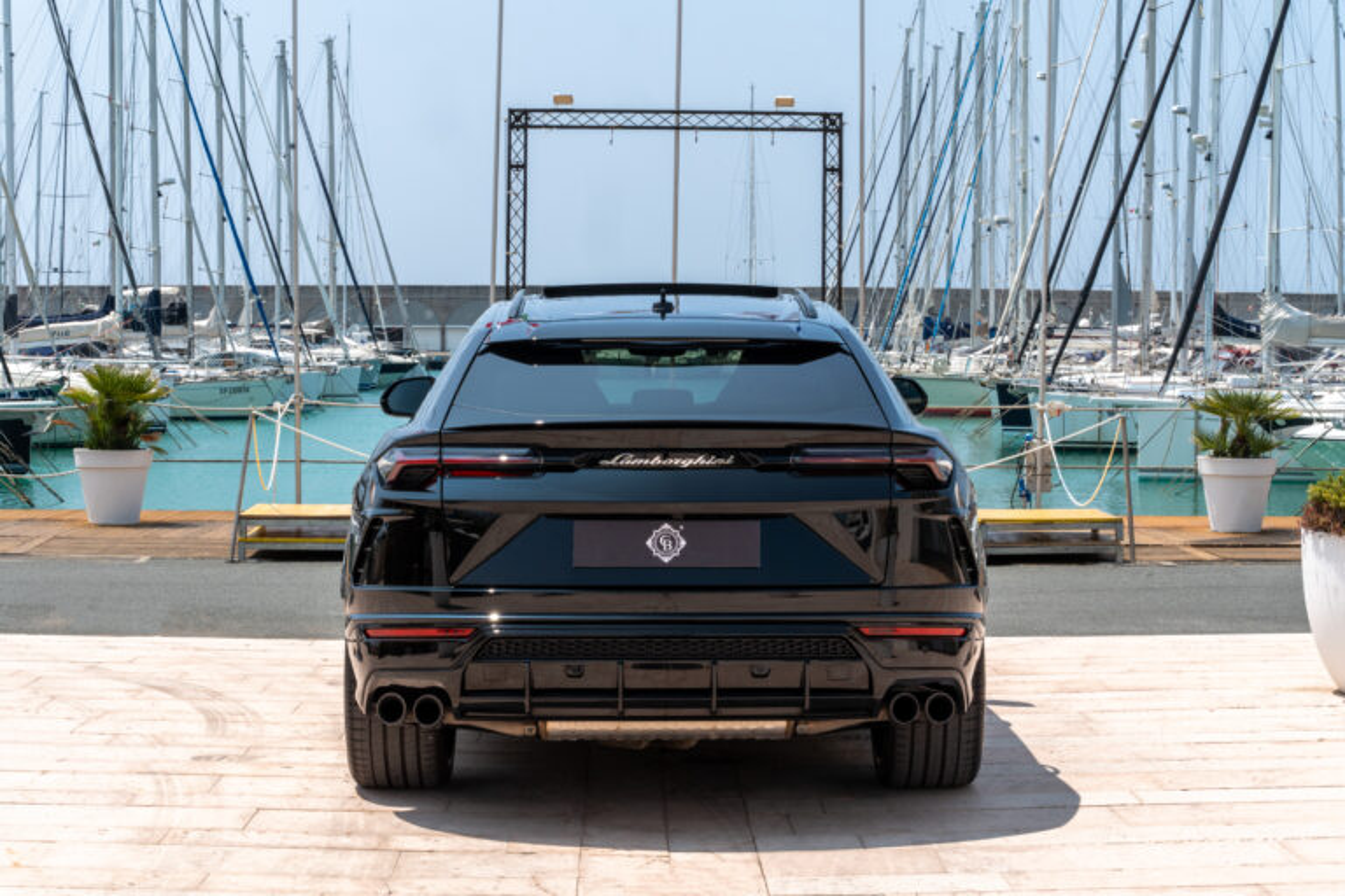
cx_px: 672
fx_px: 2615
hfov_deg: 28.8
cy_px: 448
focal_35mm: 70
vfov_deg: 19.5
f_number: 22
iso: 320
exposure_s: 1/125
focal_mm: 70
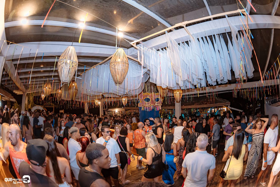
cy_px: 94
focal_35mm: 16
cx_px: 140
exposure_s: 1/200
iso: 1000
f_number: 2.8
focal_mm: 10.5
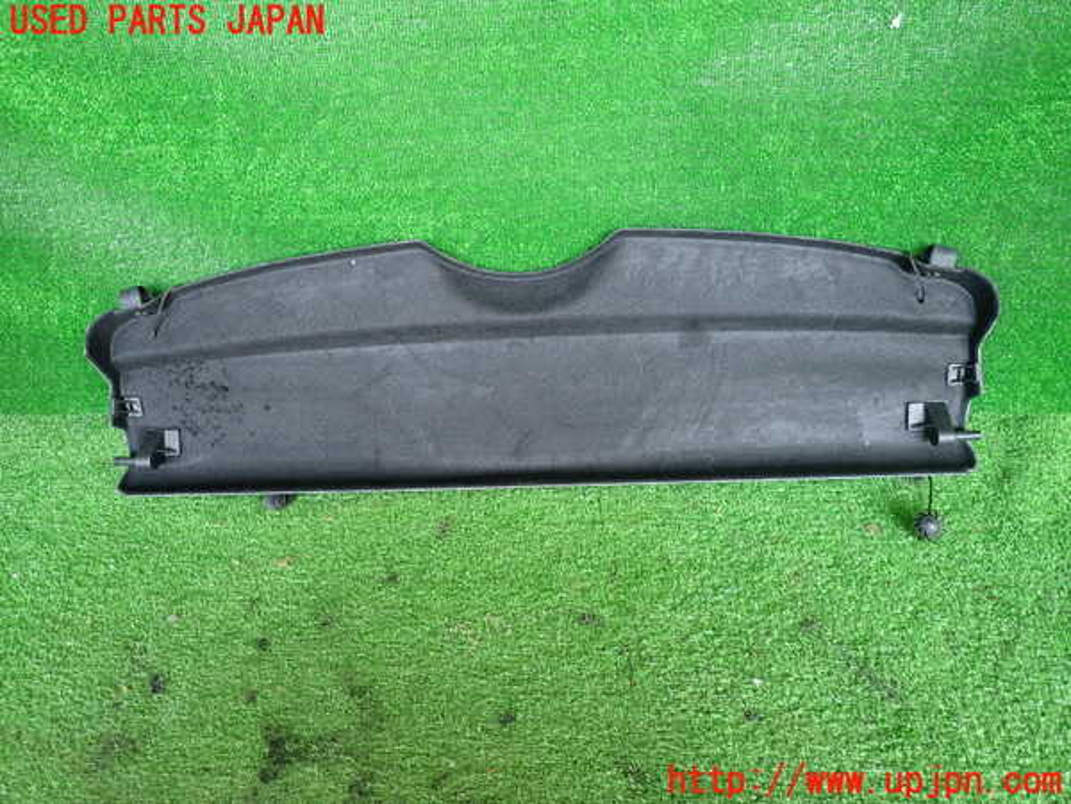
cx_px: 536
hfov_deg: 69.4
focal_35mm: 25
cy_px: 402
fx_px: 773
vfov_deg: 54.9
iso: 160
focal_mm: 4.5
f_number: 2
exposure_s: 1/125
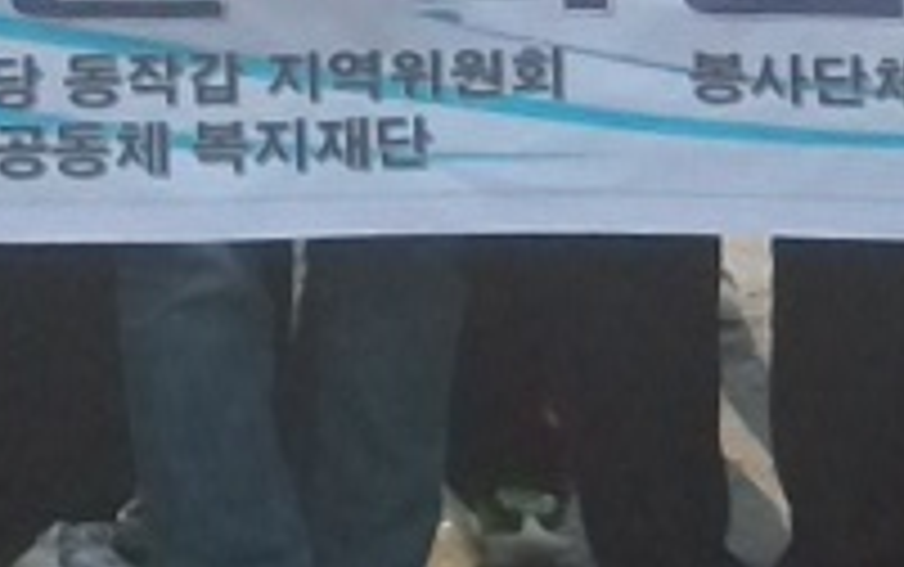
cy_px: -868
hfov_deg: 9.1
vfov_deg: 5.5
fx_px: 5647
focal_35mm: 229
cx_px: 729
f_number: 2.8
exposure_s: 1/320
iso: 80
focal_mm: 5.7
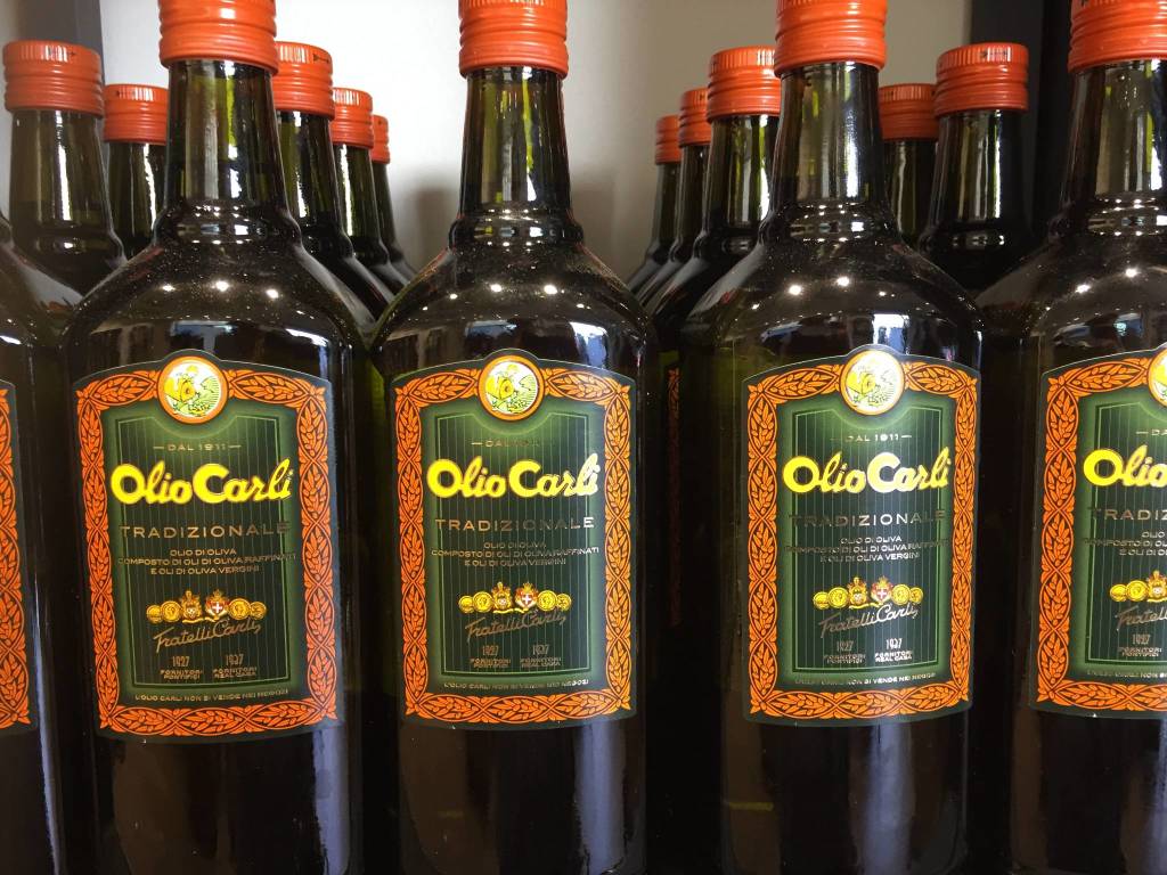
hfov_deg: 61.7
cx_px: 584
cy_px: 438
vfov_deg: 48.2
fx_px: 978
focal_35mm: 29
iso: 125
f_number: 2.2
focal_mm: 4.15
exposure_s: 1/33
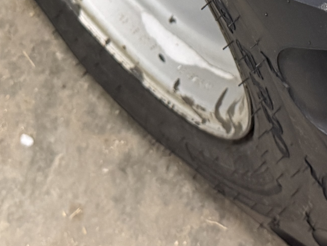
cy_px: -206
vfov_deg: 12.6
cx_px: 251
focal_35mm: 106
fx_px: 1001
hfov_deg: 18.4
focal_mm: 6.76
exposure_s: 1/60
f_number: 1.78
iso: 500
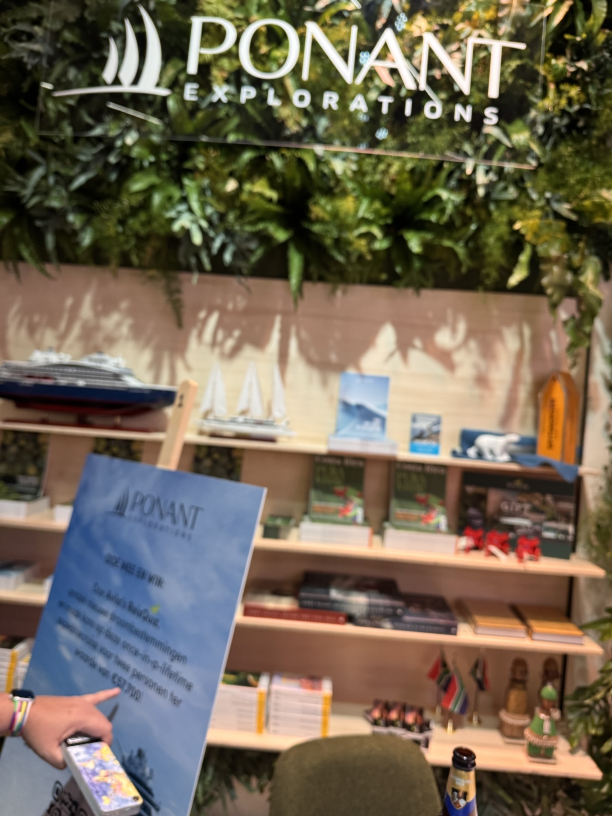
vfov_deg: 71.6
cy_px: 408
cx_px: 306
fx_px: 566
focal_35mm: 24
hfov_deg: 56.8
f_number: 1.78
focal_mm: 6.76
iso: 250
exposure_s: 1/60
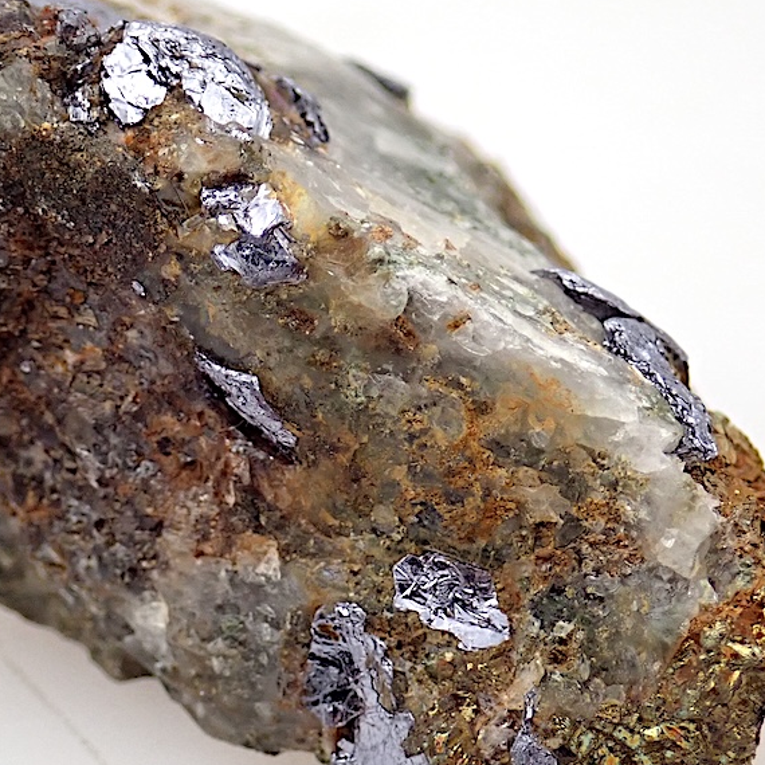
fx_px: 3975
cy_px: 443
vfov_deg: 11.0
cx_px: 115
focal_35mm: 159
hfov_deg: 10.9
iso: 250
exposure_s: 1/80
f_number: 4.3
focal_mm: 14.62
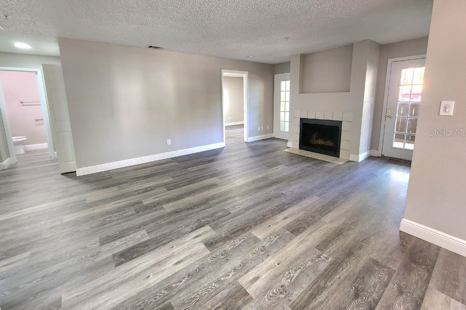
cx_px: 232
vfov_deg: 80.6
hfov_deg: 104.3
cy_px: 132
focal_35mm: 14
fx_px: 181
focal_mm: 2.2
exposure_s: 1/40
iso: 320
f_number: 2.2
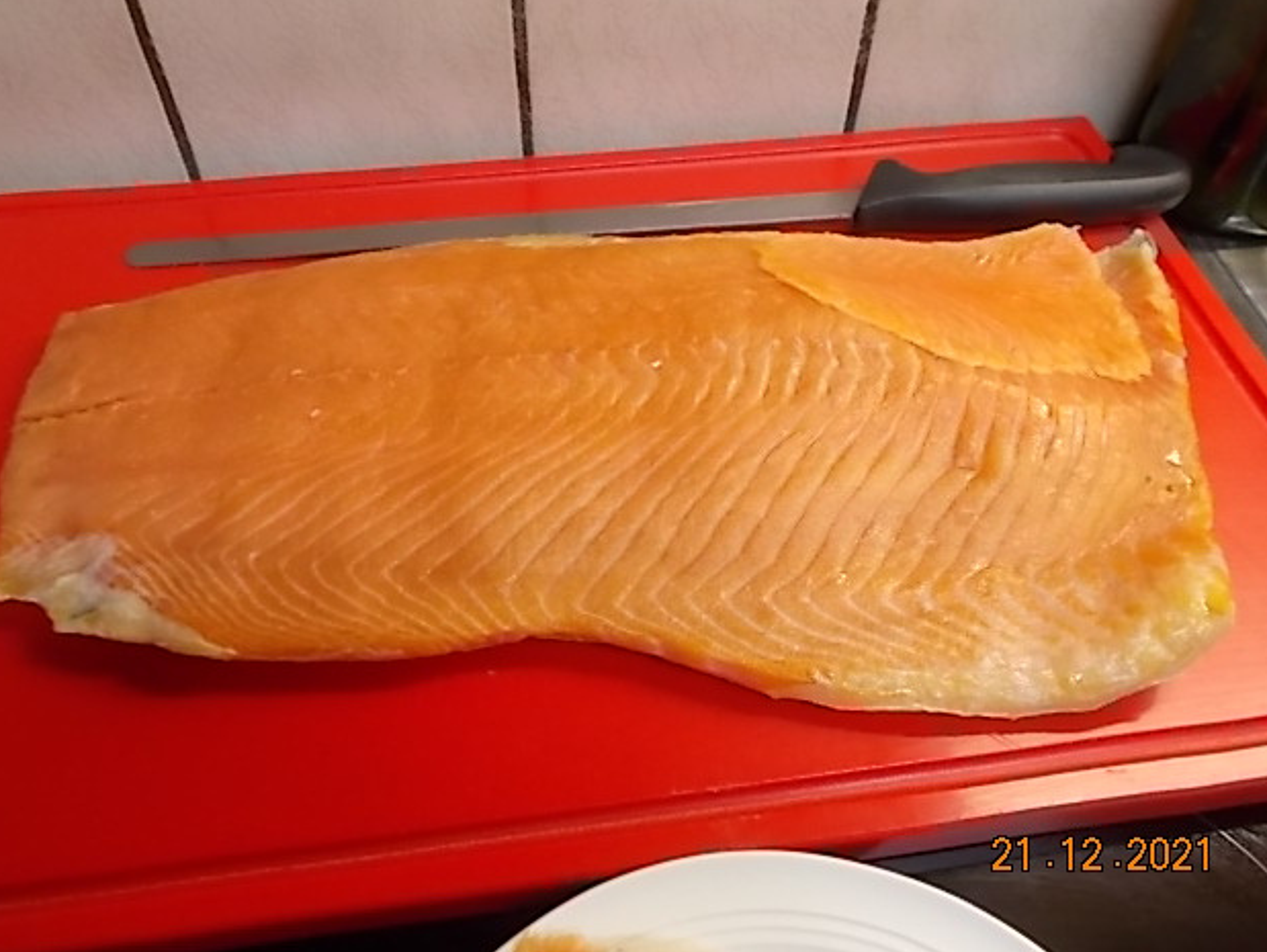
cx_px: 626
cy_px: 479
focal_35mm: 31
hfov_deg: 58.3
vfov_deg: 45.5
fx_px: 1135
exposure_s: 1/20
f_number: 3.4
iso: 200
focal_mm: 5.3
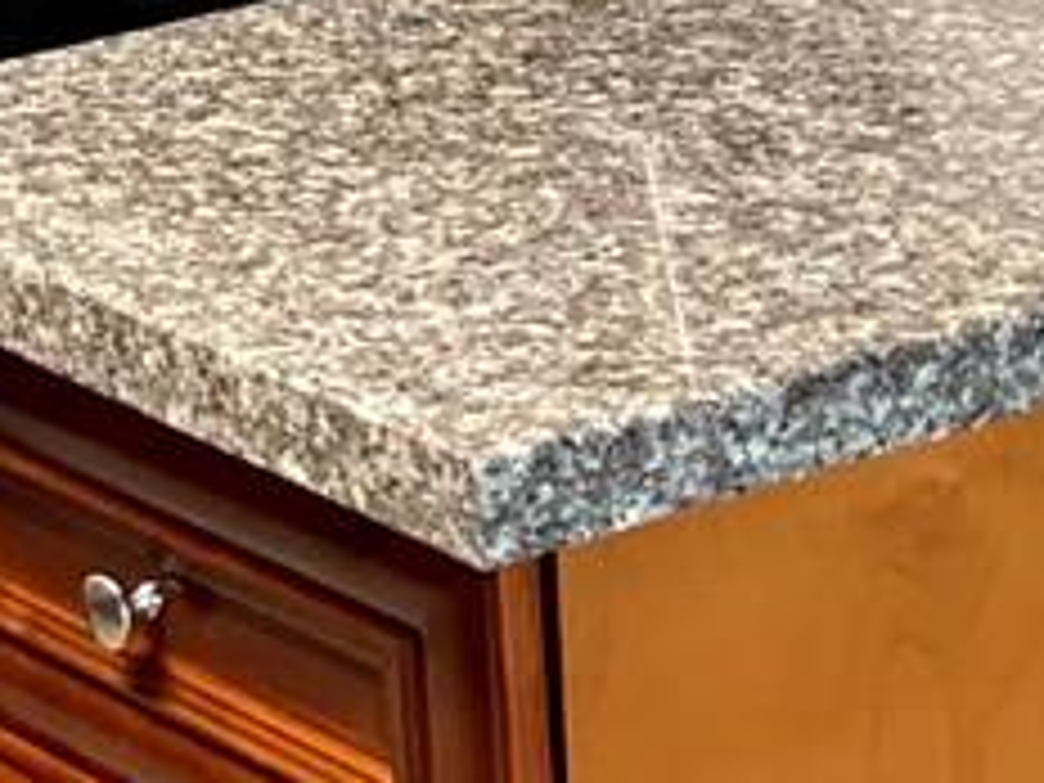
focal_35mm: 179
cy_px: -513
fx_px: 5399
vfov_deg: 8.1
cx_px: -436
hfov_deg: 10.7
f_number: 1.8
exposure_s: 1/60
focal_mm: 4.25
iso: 160
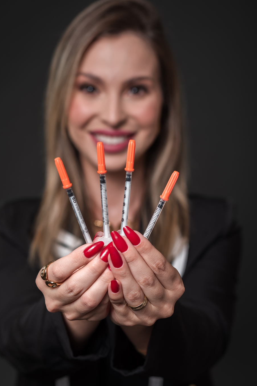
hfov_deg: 20.6
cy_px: 253
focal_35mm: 66
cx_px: 121
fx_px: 706
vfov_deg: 30.3
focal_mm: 50
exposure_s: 1/250
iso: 100
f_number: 4
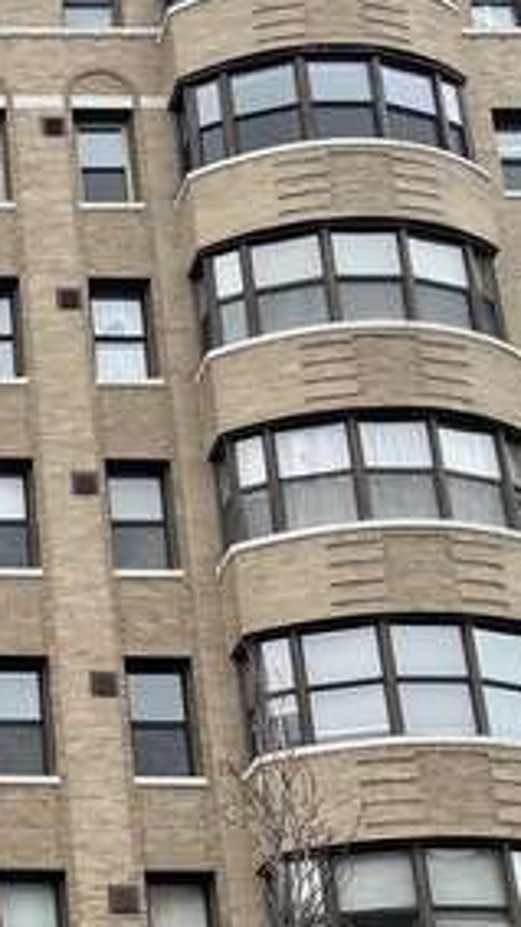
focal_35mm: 80
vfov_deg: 25.8
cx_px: -403
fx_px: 1967
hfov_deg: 13.6
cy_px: 816
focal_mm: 5.1
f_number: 1.6
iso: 50
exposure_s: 1/563
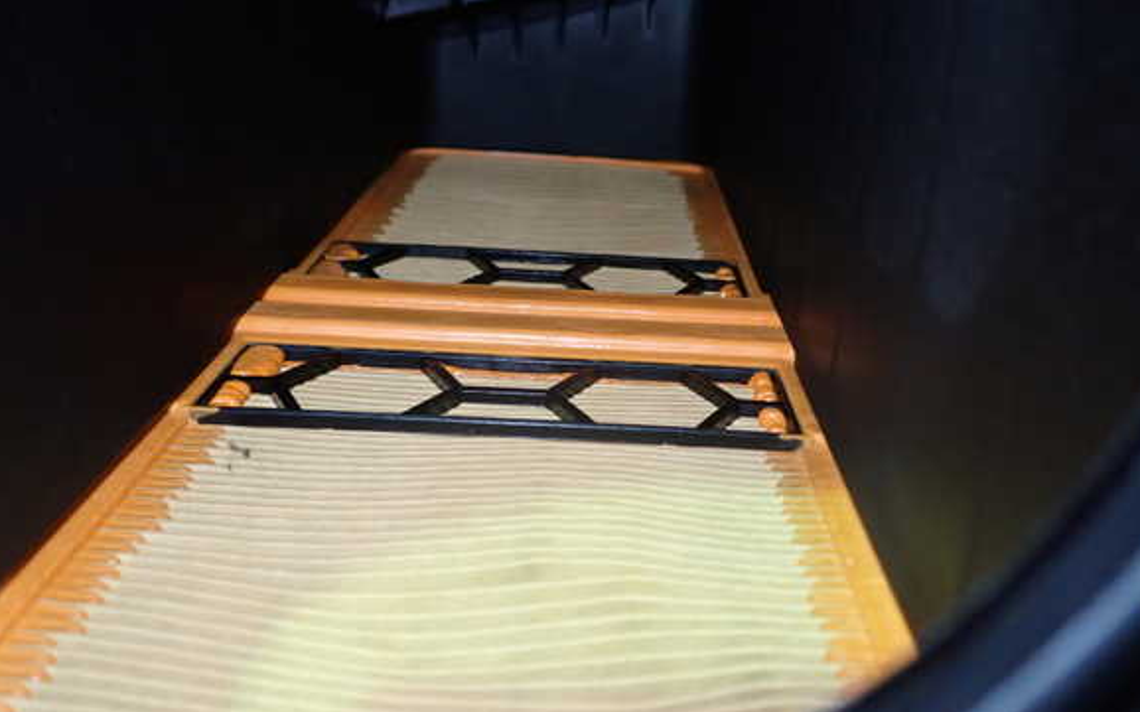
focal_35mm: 33
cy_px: 331
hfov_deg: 58.1
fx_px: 1025
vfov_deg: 38.3
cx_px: 586
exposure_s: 1/30
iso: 320
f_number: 2.3
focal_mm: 5.4
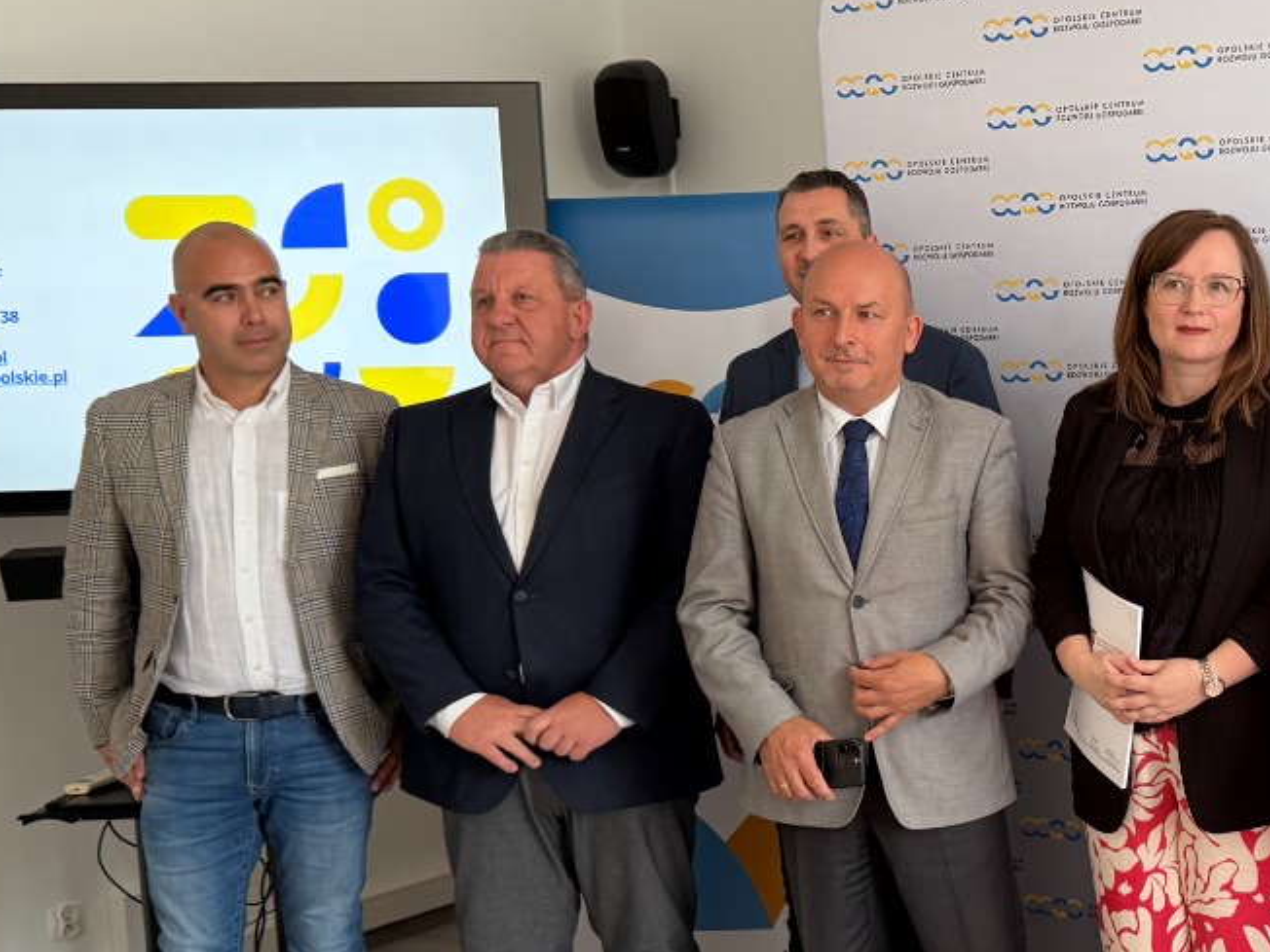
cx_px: 1126
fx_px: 1944
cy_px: 621
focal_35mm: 53
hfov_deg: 34.3
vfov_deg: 27.4
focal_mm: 6.76
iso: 160
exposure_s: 1/121
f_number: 1.78
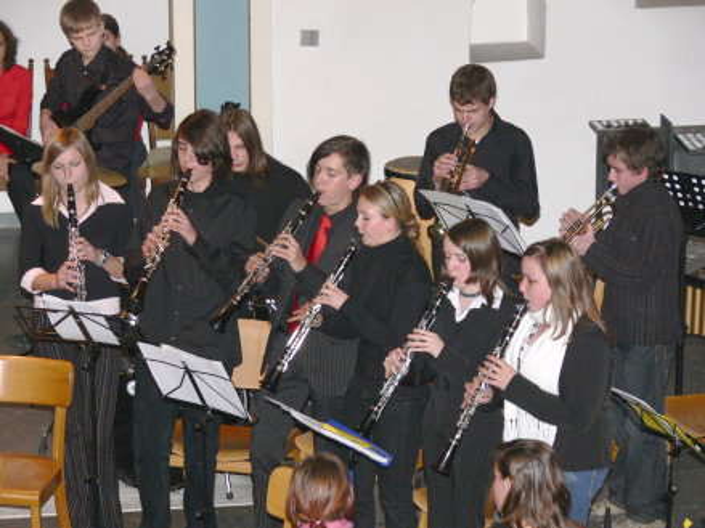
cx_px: 352
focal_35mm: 150
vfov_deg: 9.9
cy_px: 264
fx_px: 3054
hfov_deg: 13.2
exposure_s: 1/30
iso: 100
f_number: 4
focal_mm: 31.6
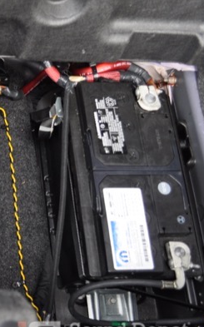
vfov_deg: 36.3
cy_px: 173
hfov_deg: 19.7
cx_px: -110
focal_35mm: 56
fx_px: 499
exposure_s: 1/60
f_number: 4
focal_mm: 18
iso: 400
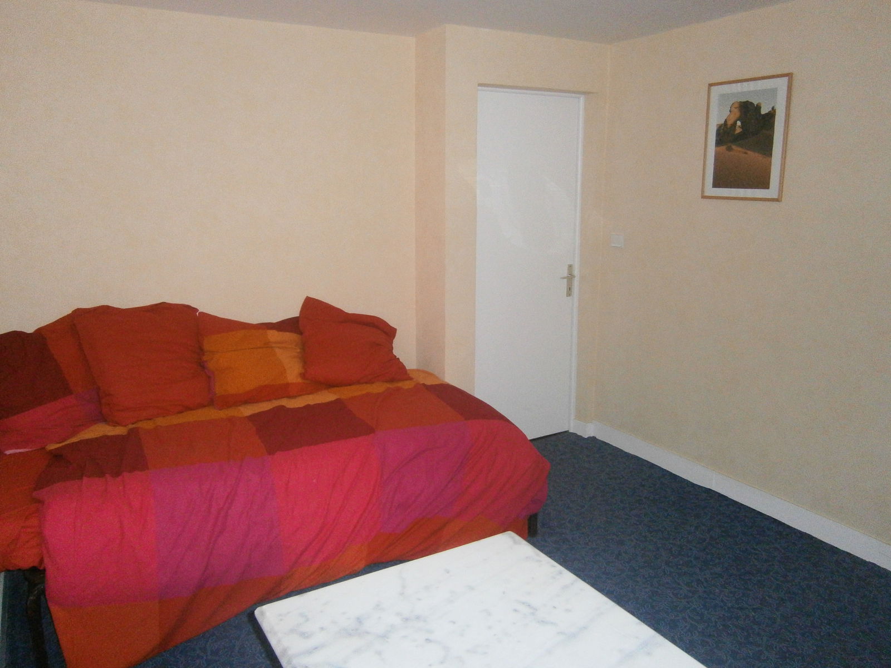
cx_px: 446
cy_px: 334
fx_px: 669
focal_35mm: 26
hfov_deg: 67.3
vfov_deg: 53.1
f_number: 2.8
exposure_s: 1/250
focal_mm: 4.7
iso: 400
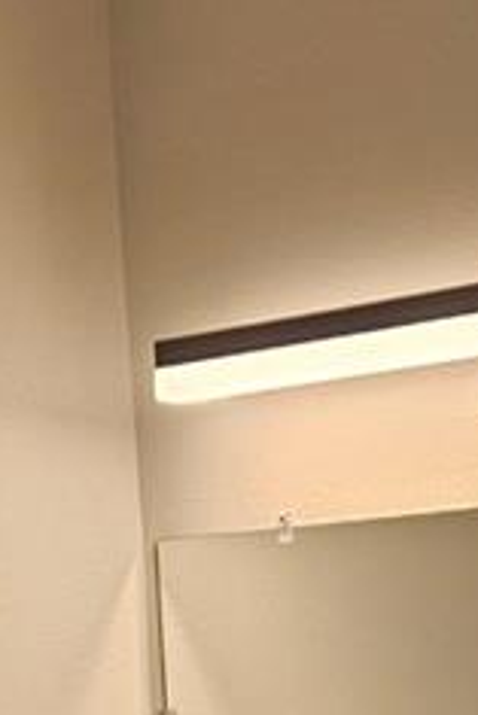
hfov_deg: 11.0
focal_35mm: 122
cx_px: 627
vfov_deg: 14.5
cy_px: 1330
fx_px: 2426
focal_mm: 5.4
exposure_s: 1/121
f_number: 1.8
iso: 25
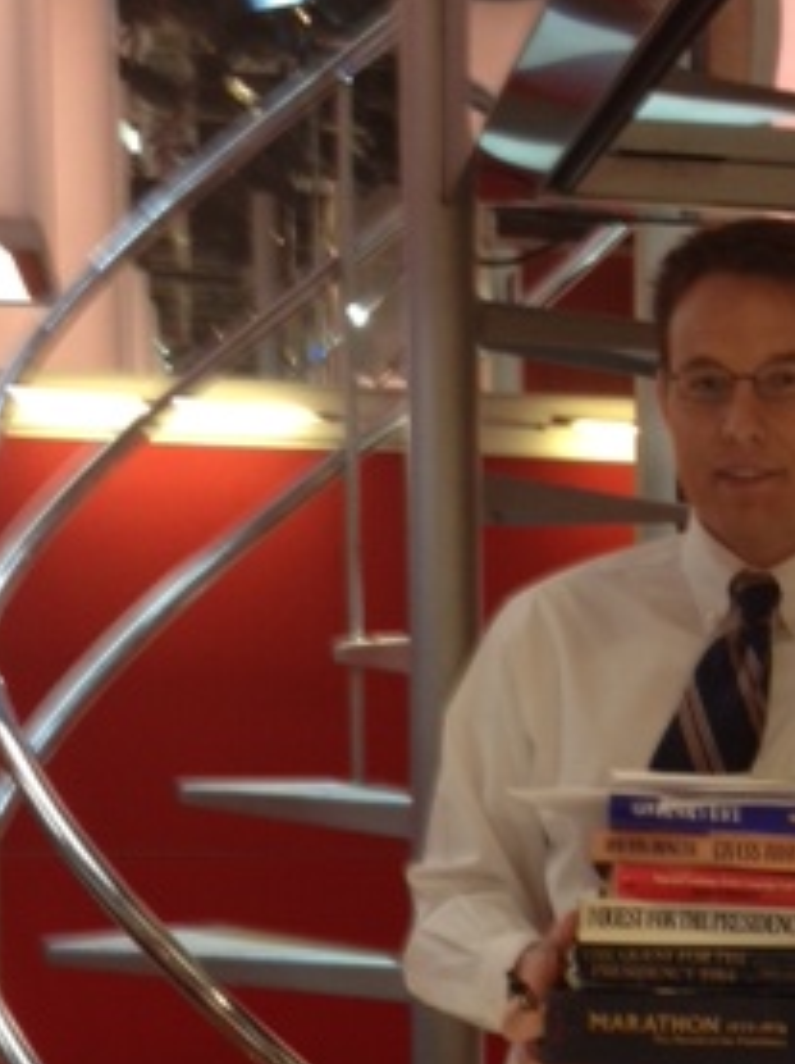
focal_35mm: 81
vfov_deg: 23.8
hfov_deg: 17.8
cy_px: 849
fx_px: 2486
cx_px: 757
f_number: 2.4
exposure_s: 1/20
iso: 80
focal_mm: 4.28
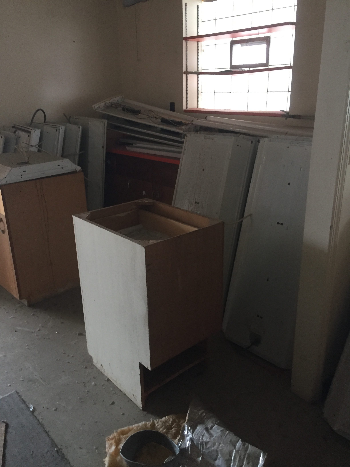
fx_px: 391
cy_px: 234
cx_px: 175
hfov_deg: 48.2
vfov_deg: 61.7
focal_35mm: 29
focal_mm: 4.15
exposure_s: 1/30
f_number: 2.2
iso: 160
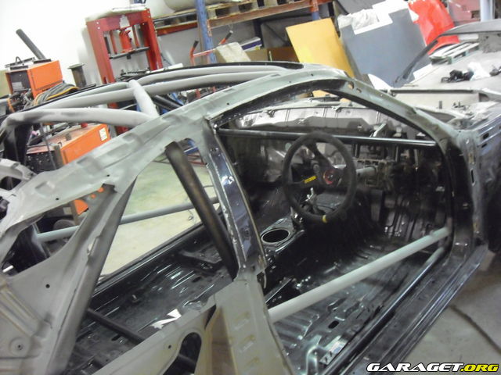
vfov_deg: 38.7
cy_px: 188
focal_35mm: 37
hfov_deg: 50.1
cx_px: 250
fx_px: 536
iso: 800
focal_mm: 6.2
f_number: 2.7
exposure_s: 1/13
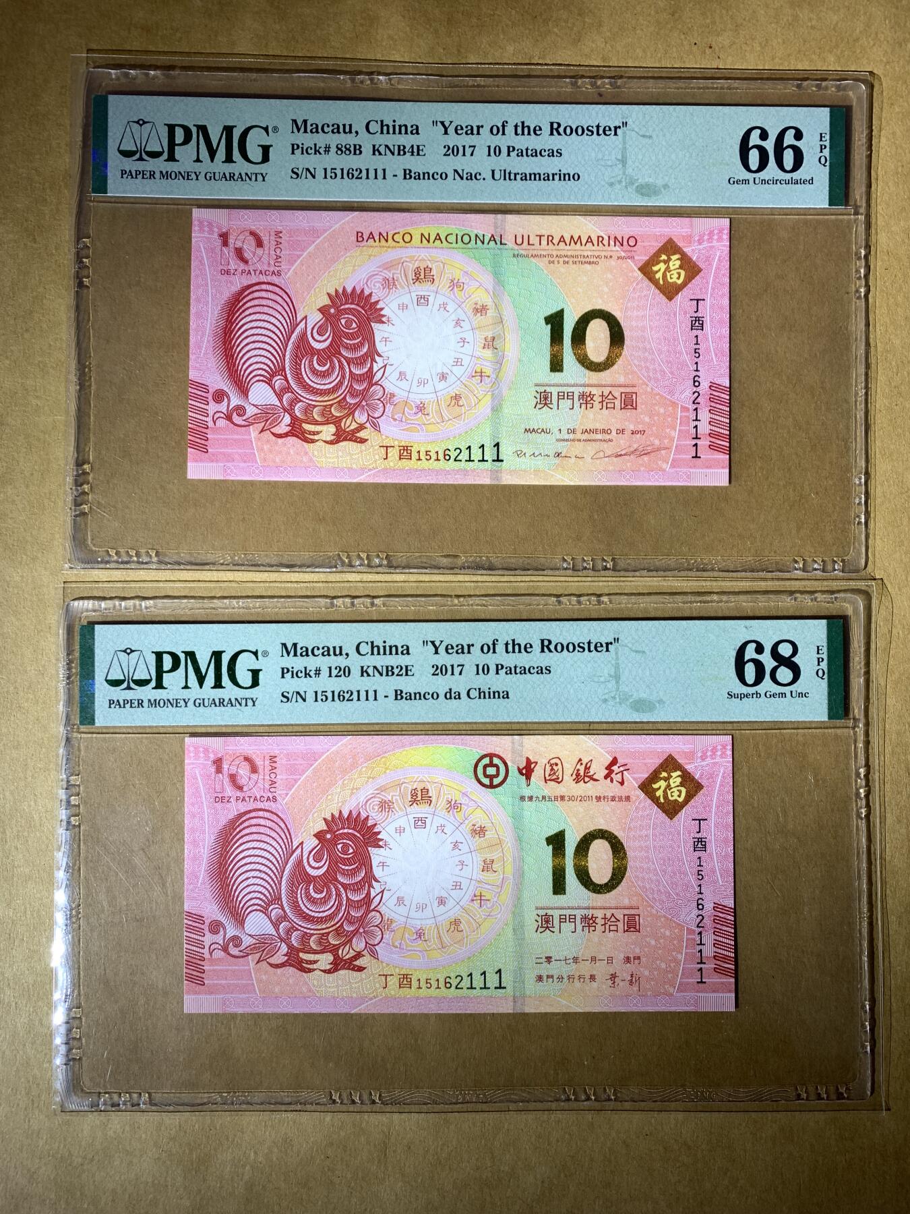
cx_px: 455
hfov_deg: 53.1
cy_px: 607
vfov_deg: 67.3
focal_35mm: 26
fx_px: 911
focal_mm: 4.25
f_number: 1.8
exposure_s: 1/129
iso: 25
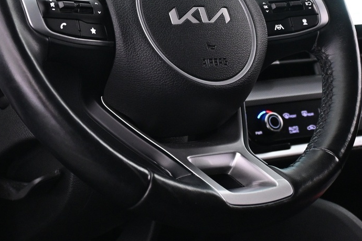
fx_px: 1027
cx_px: 138
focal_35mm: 102
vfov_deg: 13.2
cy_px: 5
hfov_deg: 20.0
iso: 1600
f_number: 4.8
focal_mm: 29
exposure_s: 1/20
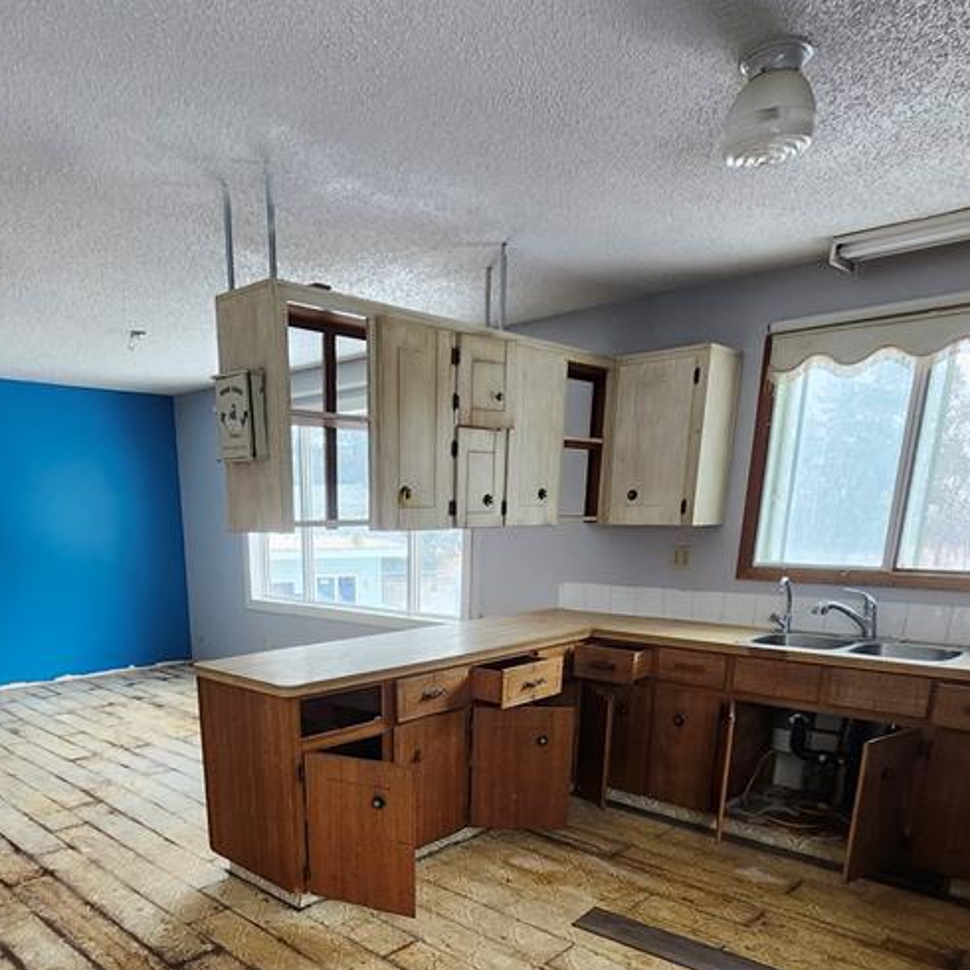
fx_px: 761
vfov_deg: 60.9
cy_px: 744
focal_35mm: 24
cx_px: 358
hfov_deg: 64.0
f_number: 2.2
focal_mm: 1.74
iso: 100
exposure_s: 1/60
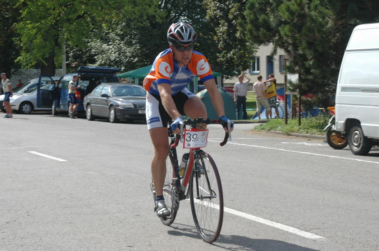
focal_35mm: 90
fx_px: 946
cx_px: 190
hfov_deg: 22.6
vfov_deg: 15.2
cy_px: 126
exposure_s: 1/350
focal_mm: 60
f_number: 9.5
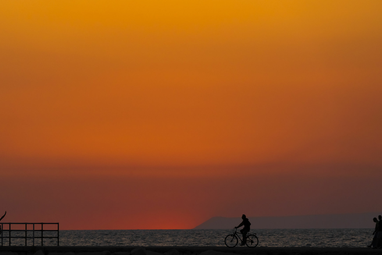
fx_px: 4637
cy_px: 123
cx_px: 187
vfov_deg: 3.1
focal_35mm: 437
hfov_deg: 4.7
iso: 2000
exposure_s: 1/500
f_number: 13
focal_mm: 400
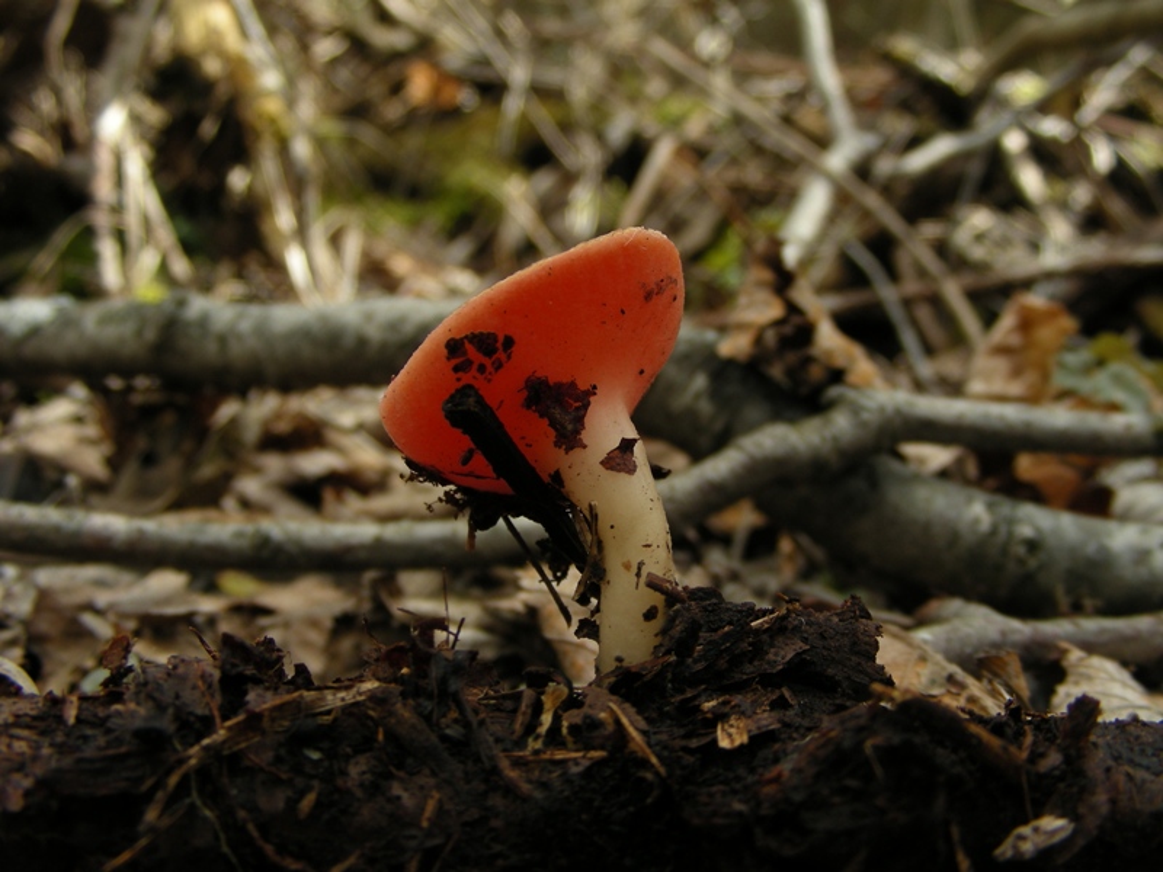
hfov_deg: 49.0
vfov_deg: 37.7
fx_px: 1277
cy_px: 436
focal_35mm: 38
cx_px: 582
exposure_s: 1/129
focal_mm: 6.3
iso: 50
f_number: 4
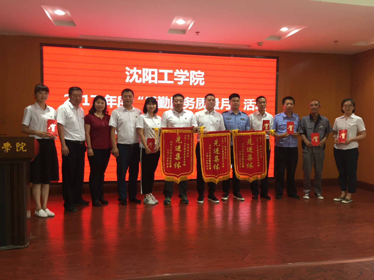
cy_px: 140
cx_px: 187
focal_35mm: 29
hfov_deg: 61.7
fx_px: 313
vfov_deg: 48.2
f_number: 2.2
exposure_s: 1/33
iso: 100
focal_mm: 4.15
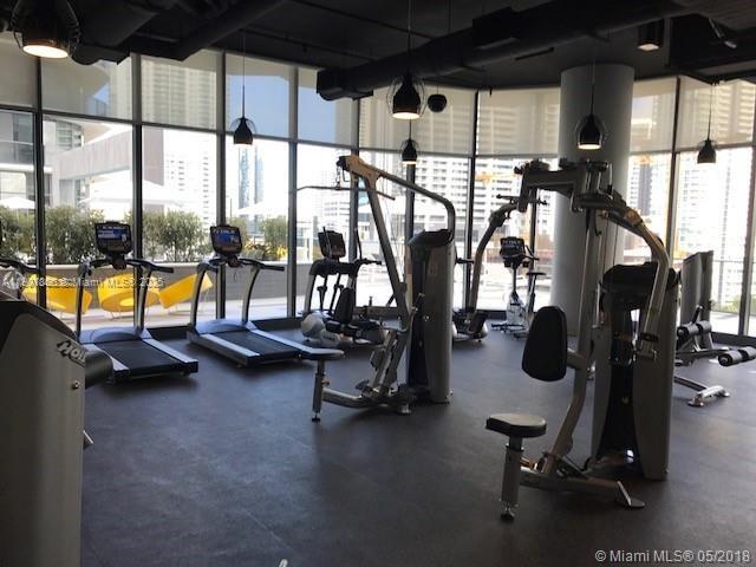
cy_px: 284
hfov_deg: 63.4
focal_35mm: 28
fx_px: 612
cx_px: 378
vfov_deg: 49.7
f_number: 1.8
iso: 20
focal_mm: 3.99
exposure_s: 1/60
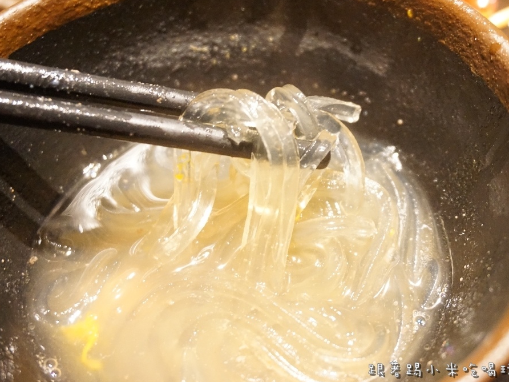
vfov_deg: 27.5
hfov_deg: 36.2
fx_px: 779
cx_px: 266
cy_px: 192
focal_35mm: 53
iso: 3200
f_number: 5
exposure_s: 1/30
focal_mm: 32
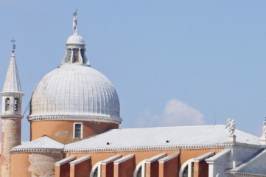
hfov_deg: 8.8
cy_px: 144
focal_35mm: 233
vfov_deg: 5.9
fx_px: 1720
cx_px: 166
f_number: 13
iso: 100
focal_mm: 70
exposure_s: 1/200
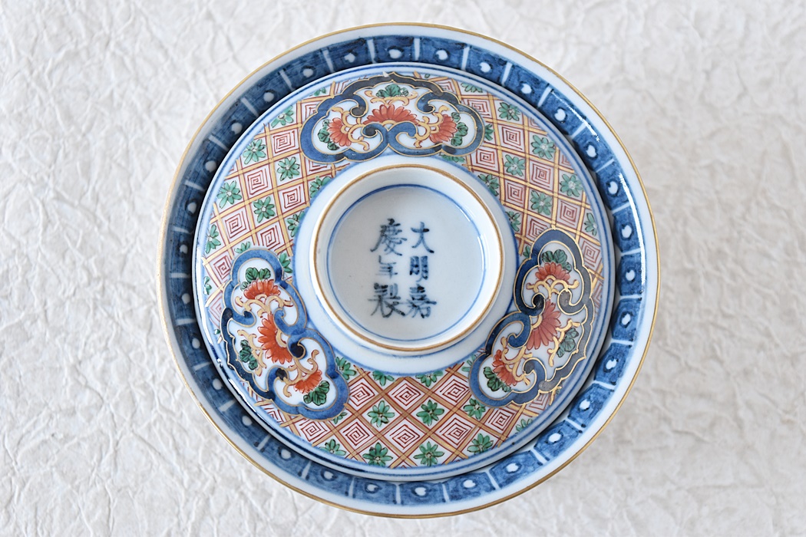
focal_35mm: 78
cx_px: 403
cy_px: 268
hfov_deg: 26.0
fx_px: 1746
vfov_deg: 17.5
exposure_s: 1/20
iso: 400
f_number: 5.6
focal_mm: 52
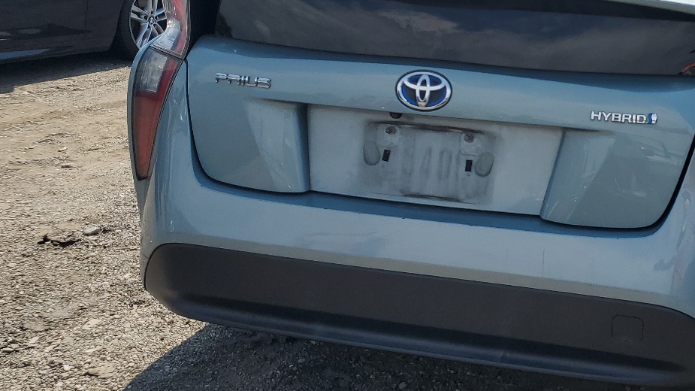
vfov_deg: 24.0
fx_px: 903
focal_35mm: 49
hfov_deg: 40.1
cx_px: 573
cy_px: 68
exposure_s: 1/5000
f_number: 1.5
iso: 50
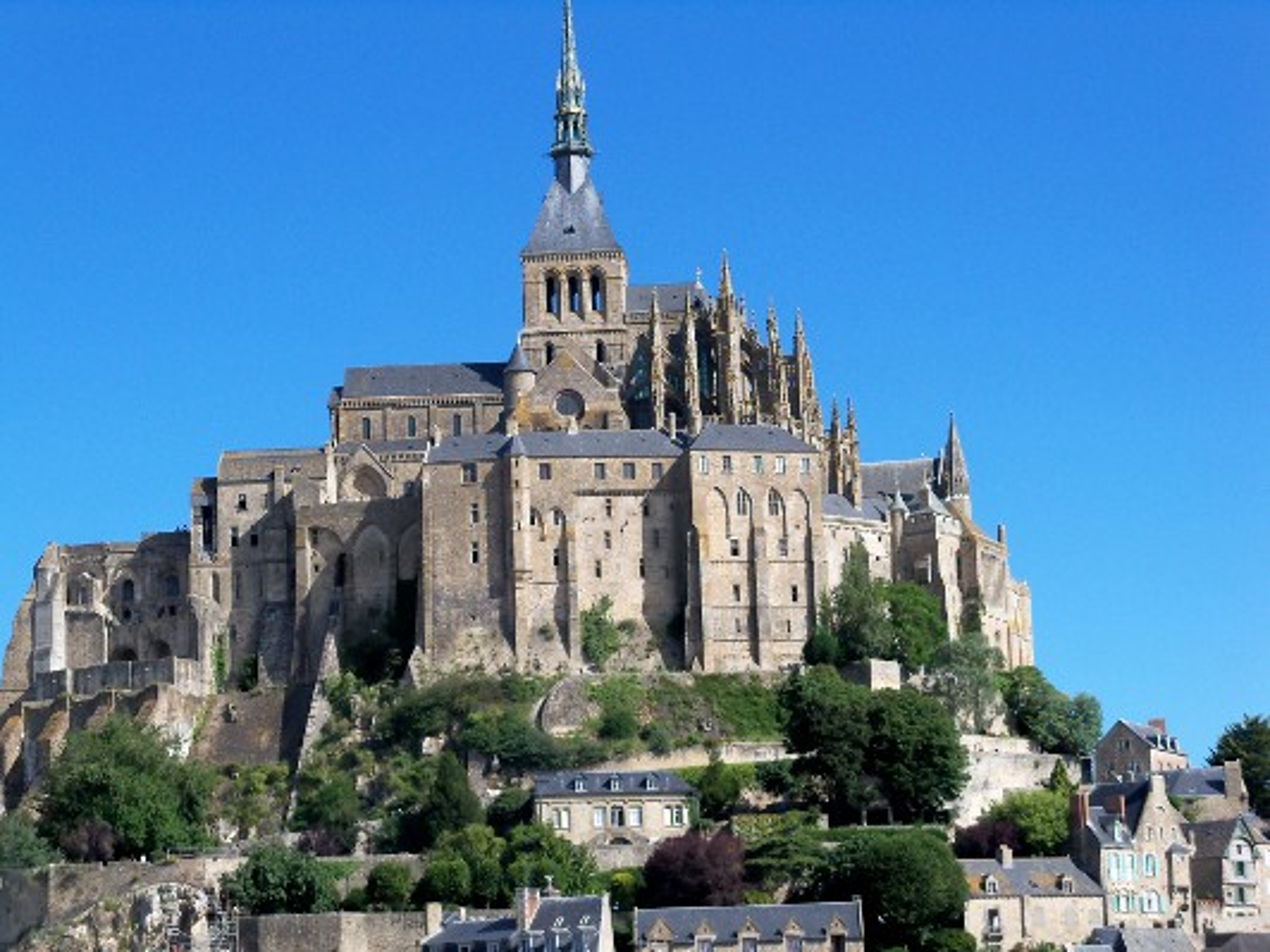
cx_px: 635
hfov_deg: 21.3
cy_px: 476
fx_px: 3375
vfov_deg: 16.1
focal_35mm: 92
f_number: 4.2
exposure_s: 1/640
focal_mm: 16.3
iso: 64
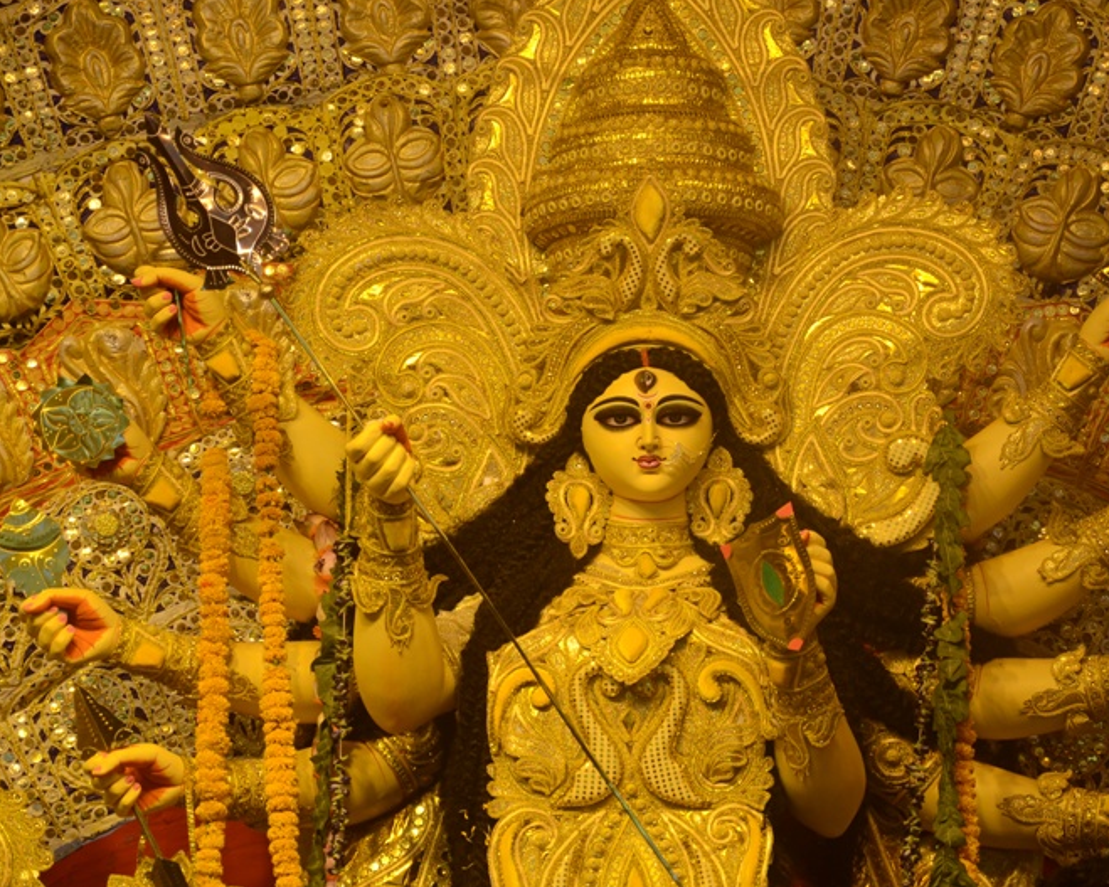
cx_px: 643
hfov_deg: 12.3
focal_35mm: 157
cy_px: 443
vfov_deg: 9.8
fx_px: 5152
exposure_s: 1/500
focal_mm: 92
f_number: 5.6
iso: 500
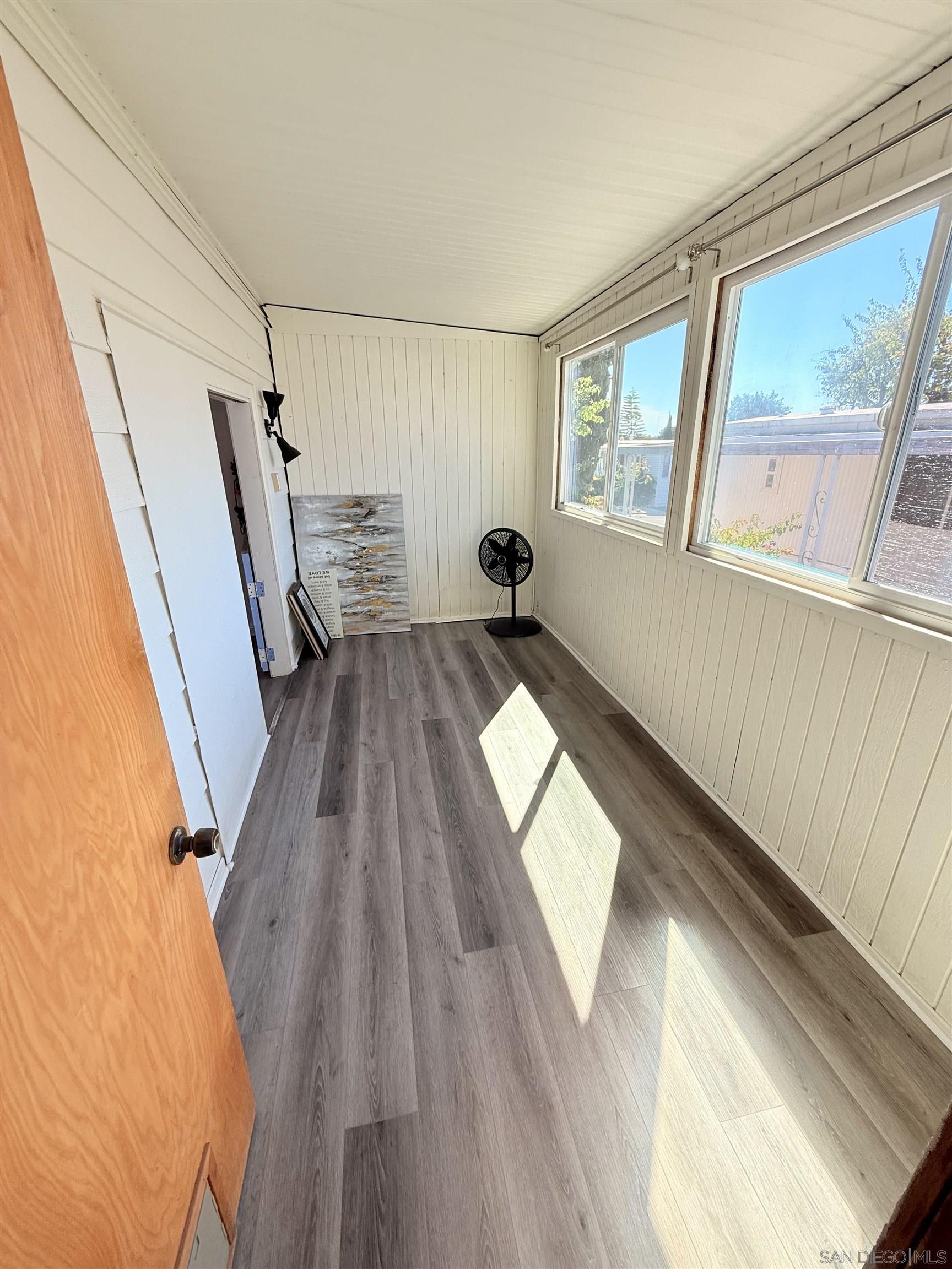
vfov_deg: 102.1
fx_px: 513
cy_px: 634
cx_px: 476
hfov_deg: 85.7
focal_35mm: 14
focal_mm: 2.22
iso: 64
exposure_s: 1/180
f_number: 2.2
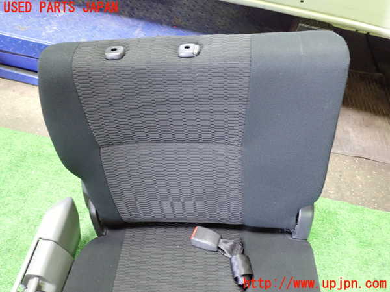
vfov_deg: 46.8
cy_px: 146
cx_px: 195
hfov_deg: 60.0
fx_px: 338
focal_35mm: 30
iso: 800
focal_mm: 5.4
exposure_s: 1/25
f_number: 2.3
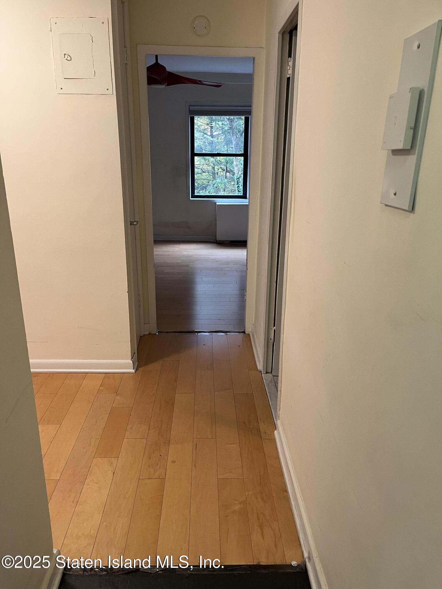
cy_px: 294
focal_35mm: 26
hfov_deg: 53.1
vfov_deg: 67.3
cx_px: 221
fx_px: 443
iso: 200
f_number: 1.6
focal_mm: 5.1
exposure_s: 1/60
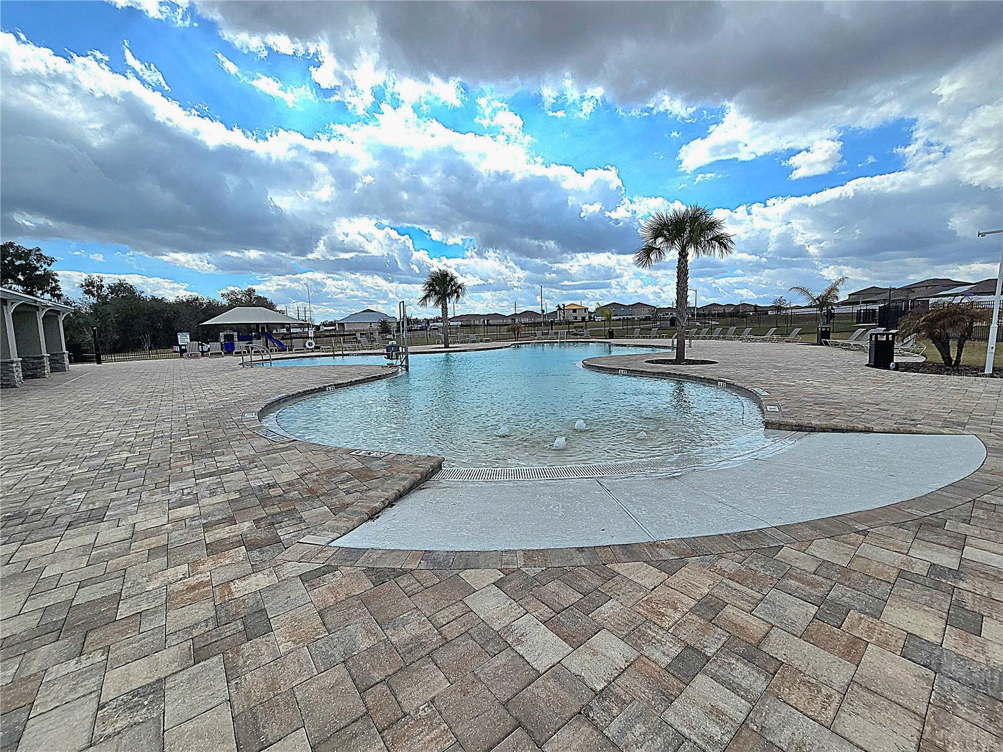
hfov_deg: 106.2
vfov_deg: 89.9
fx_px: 377
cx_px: 502
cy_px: 376
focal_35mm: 13
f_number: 2.2
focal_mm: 2.2
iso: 50
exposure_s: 1/5000
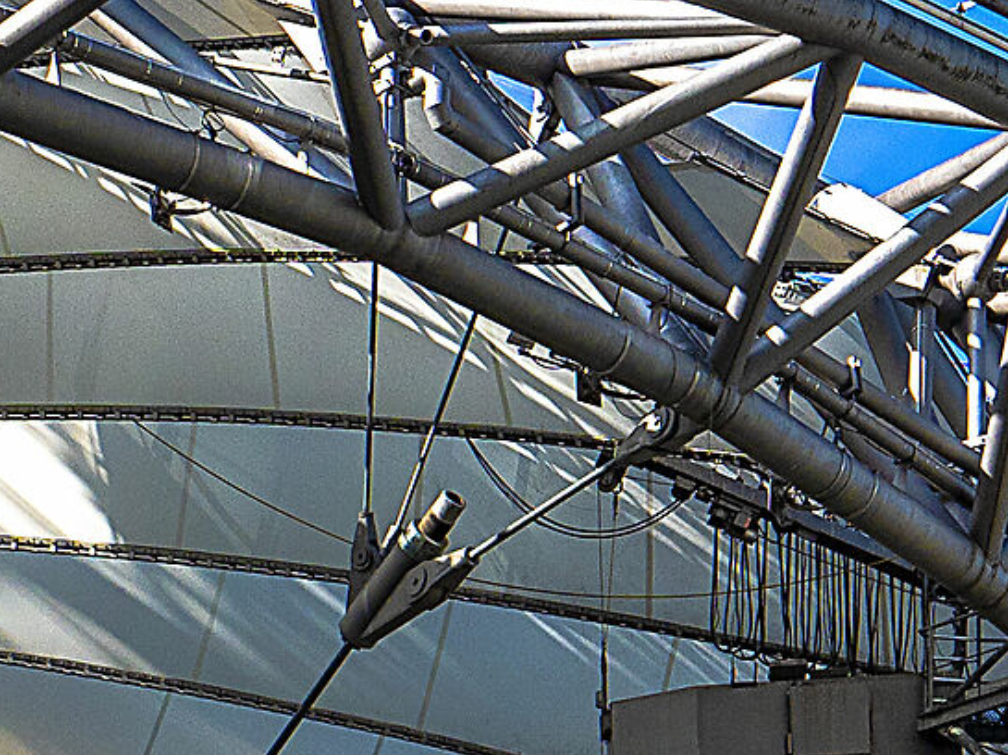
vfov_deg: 6.2
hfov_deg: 8.3
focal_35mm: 238
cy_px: 1147
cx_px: 33
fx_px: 6926
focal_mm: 27
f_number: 7.1
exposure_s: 1/400
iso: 200
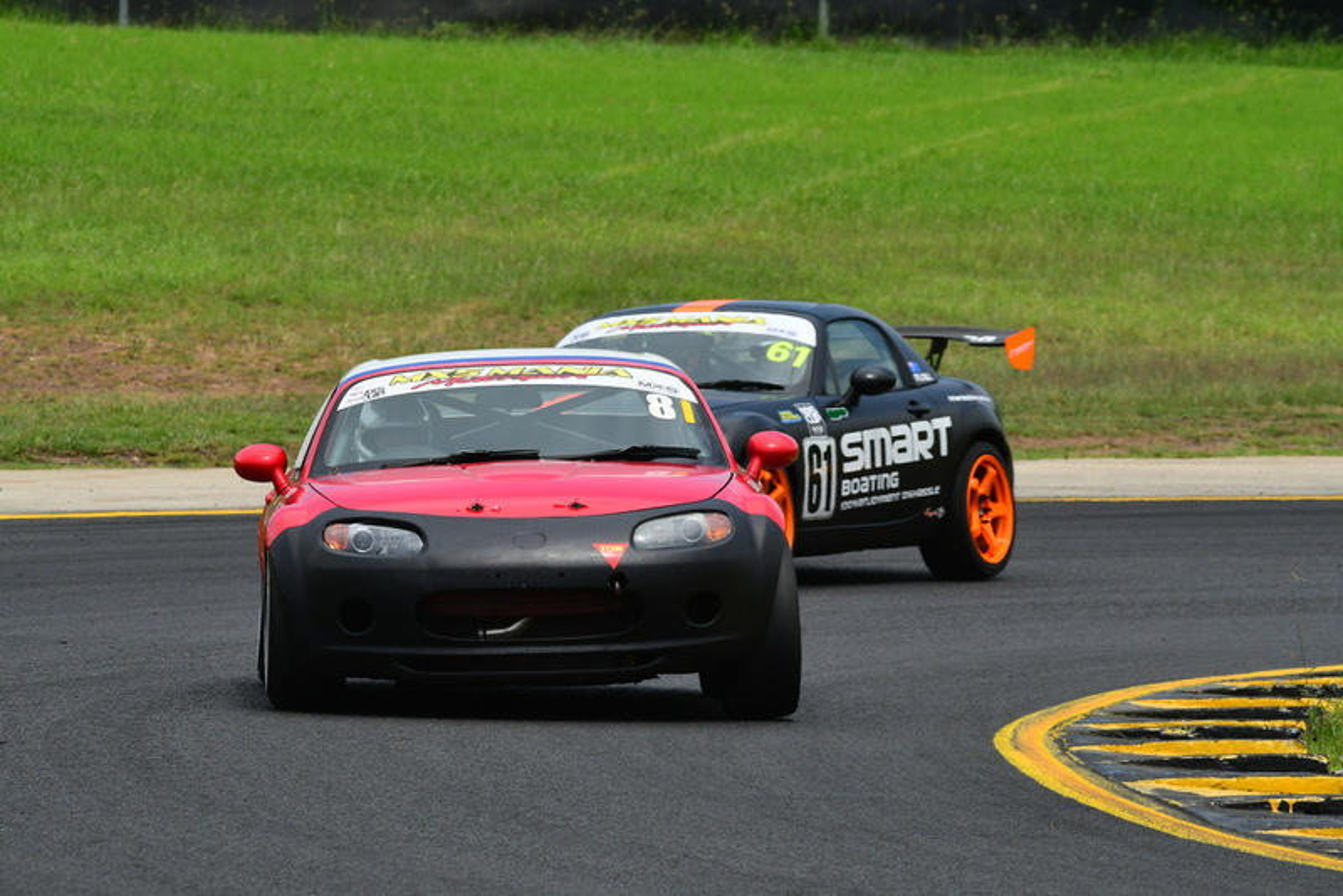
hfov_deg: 4.7
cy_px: 448
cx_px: 672
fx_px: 16233
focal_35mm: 435
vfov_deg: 3.2
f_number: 11
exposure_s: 1/640
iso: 400
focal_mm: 290
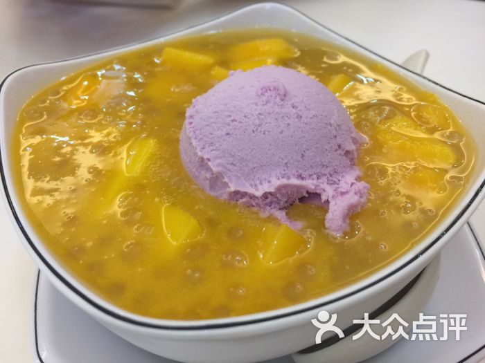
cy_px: 182
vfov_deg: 48.2
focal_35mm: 29
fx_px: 406
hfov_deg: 61.7
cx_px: 242
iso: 40
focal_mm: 4.15
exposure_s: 1/33
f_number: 2.2
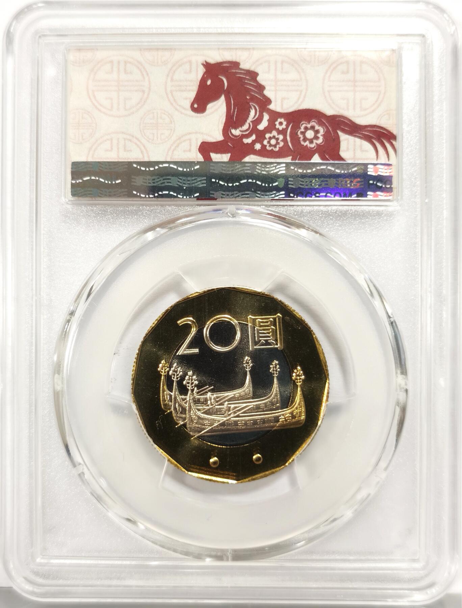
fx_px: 953
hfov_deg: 27.3
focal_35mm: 54
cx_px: 231
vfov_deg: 35.4
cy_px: 304
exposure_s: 1/100
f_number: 16
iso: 160
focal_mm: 5.56
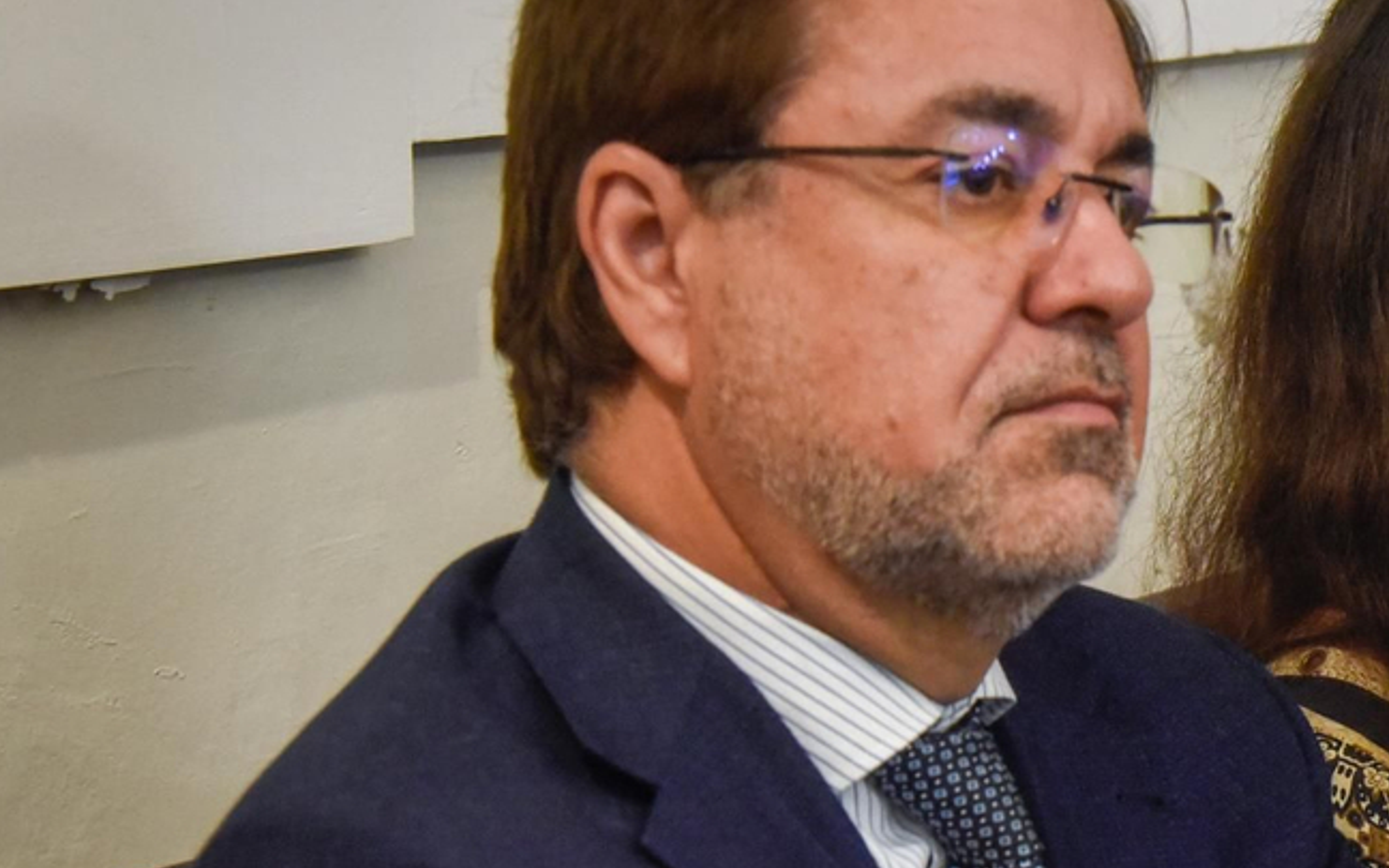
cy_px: 823
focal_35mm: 146
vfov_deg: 8.9
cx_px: 1573
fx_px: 5527
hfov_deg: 14.0
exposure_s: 1/80
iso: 4000
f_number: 4
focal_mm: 58
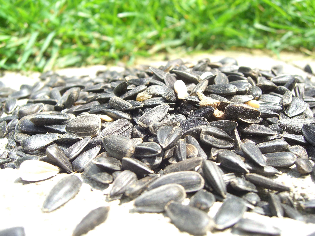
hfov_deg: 49.0
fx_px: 346
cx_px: 158
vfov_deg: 37.7
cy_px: 118
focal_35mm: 38
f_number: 4
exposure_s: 1/250
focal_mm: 7.9
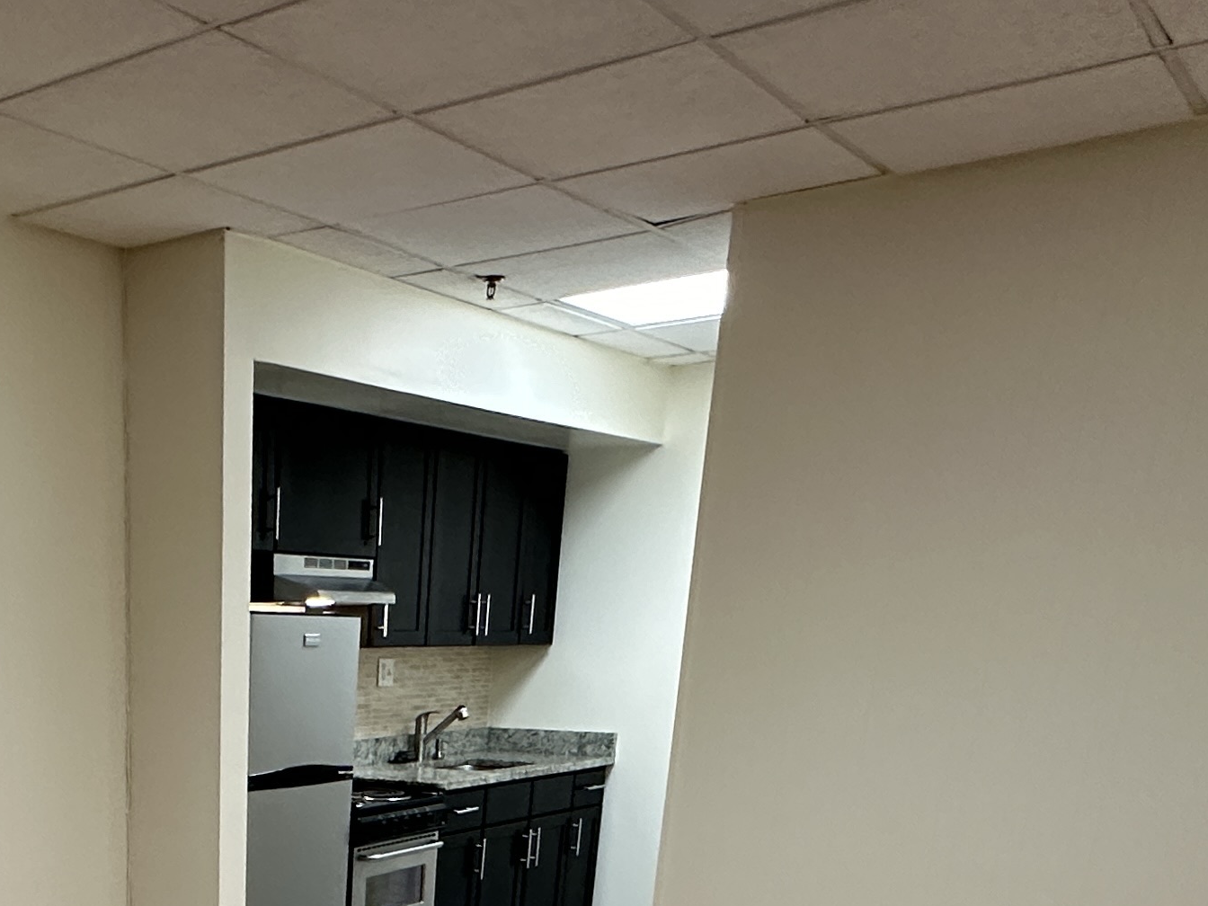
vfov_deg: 28.4
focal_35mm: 42
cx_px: 148
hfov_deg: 41.6
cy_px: 1170
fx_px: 1466
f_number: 2.2
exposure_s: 1/60
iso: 200
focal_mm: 2.22
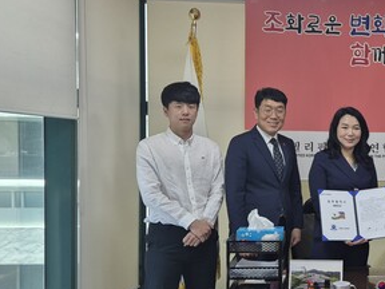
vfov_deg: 30.2
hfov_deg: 36.6
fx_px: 534
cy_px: 169
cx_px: 364
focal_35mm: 48
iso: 160
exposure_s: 1/120
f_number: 1.8
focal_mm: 5.4
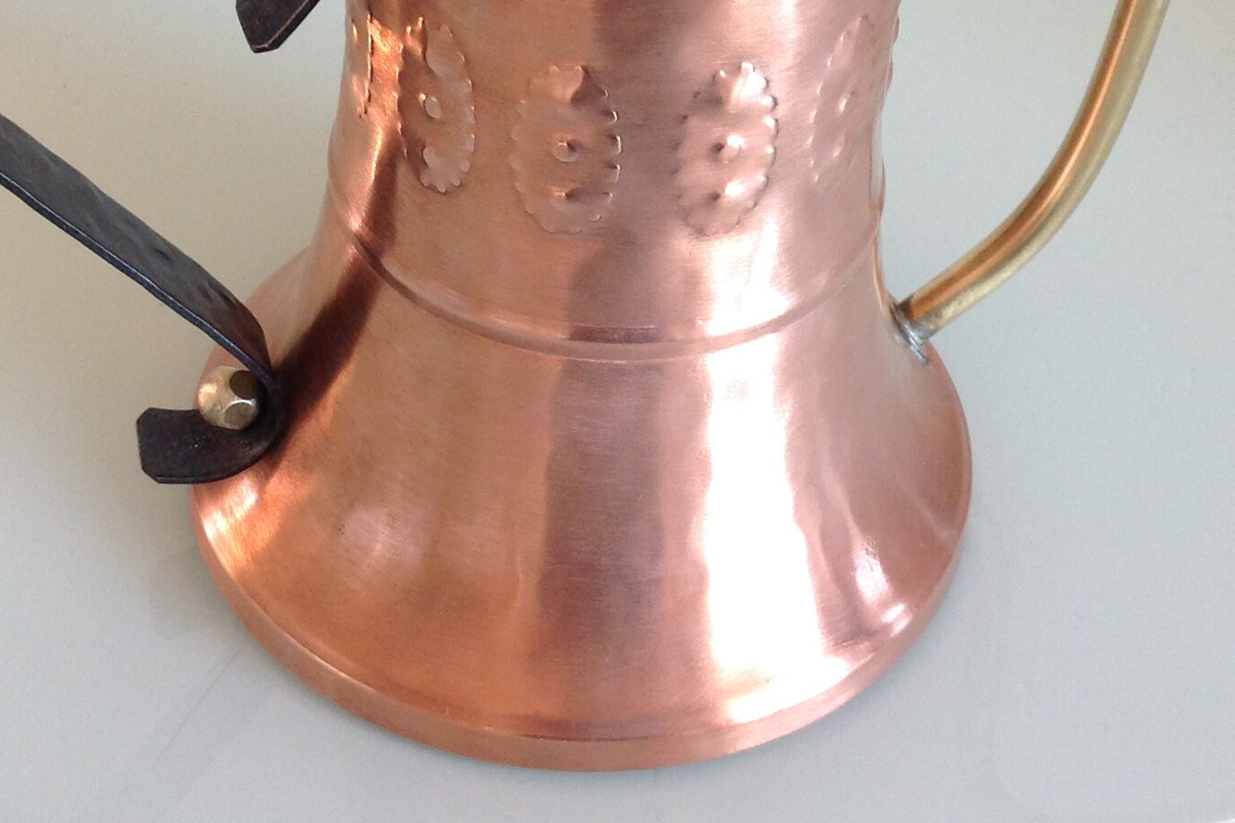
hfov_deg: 29.2
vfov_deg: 19.4
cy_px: 85
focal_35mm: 69
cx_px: 685
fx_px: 2367
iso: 80
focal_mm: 4.28
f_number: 2.4
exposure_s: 1/15
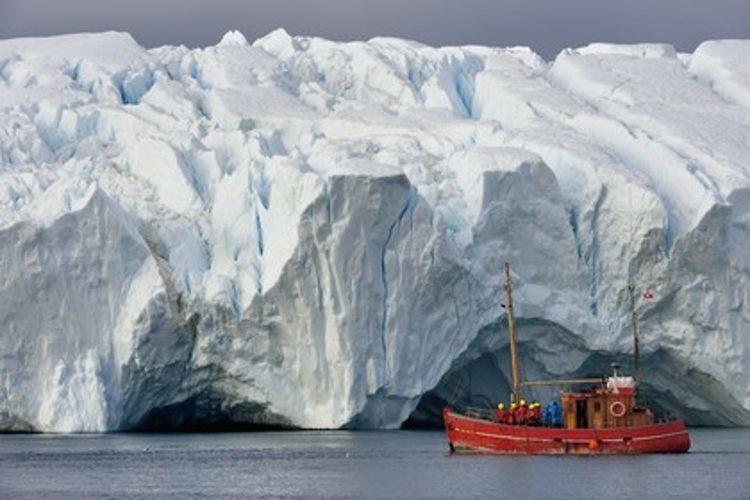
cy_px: 250
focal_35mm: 250
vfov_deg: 5.5
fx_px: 5208
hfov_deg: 8.2
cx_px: 375
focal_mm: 250
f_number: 9
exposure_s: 1/320
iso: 200
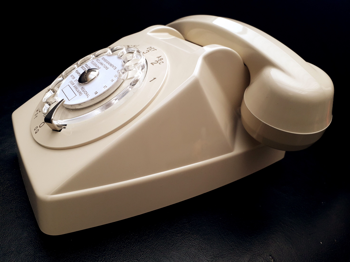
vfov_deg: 51.4
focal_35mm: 27
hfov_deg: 65.3
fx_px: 273
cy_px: 131
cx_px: 175
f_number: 1.9
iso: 50
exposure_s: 1/100
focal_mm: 3.6
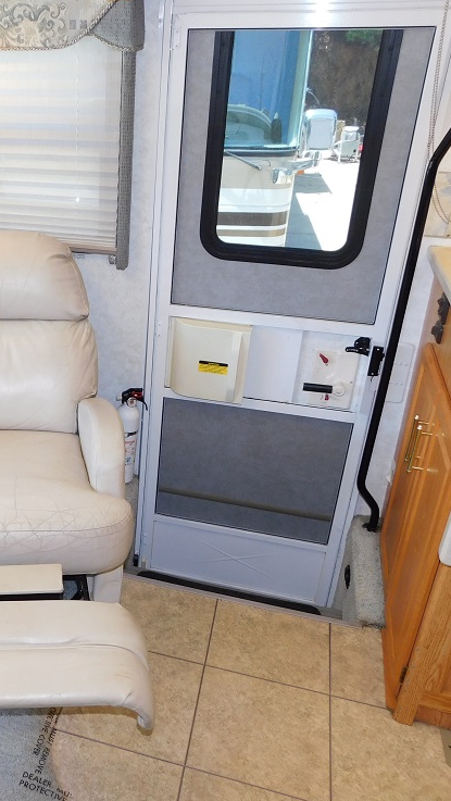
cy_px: 402
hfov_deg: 32.9
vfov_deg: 58.0
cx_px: 42
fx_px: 722
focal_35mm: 34
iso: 140
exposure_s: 1/30
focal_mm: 4
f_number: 3
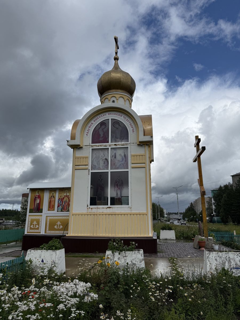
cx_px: 120
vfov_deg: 71.6
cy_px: 160
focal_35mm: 24
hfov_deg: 56.8
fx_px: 222
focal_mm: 6.76
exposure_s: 1/9091
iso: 80
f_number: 1.78
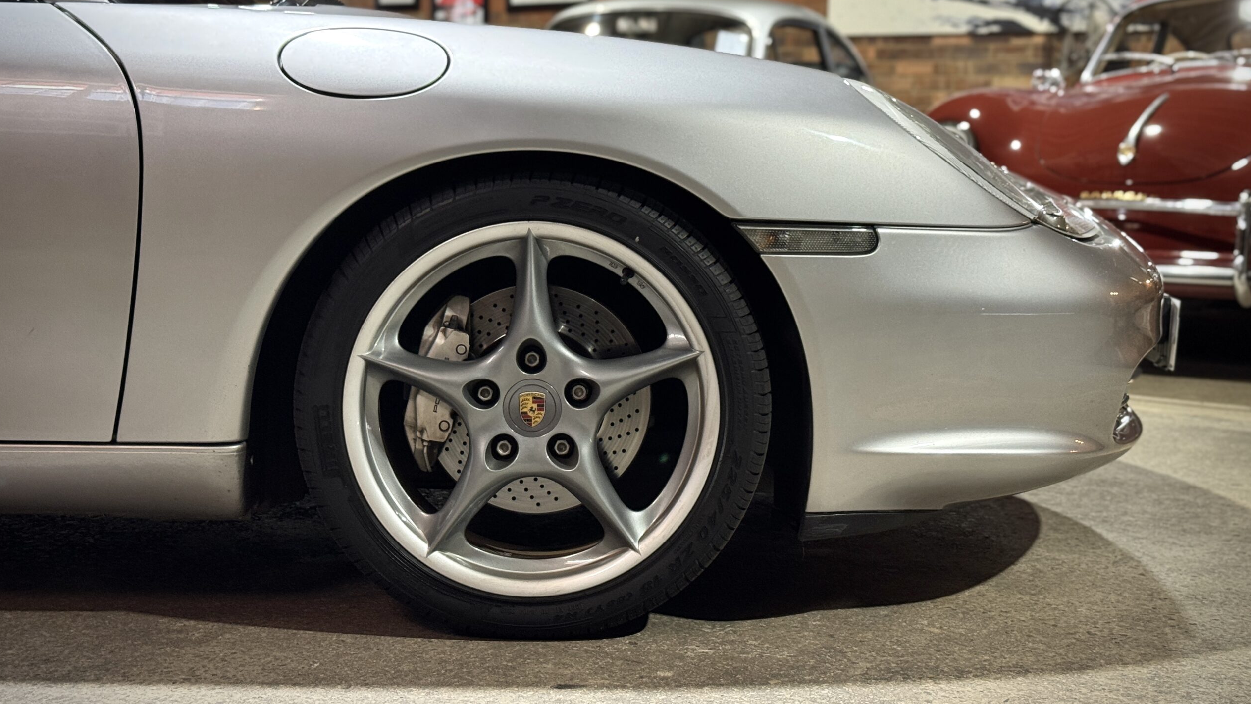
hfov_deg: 39.2
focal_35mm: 53
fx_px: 1758
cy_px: 239
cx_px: 627
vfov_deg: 22.5
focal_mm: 6.76
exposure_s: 1/33
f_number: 1.78
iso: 200
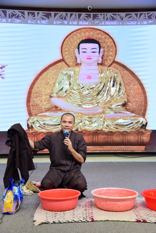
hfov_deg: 27.0
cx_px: 78
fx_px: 325
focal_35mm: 50
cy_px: 116
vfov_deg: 39.6
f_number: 5
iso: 2000
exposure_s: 1/100
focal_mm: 50
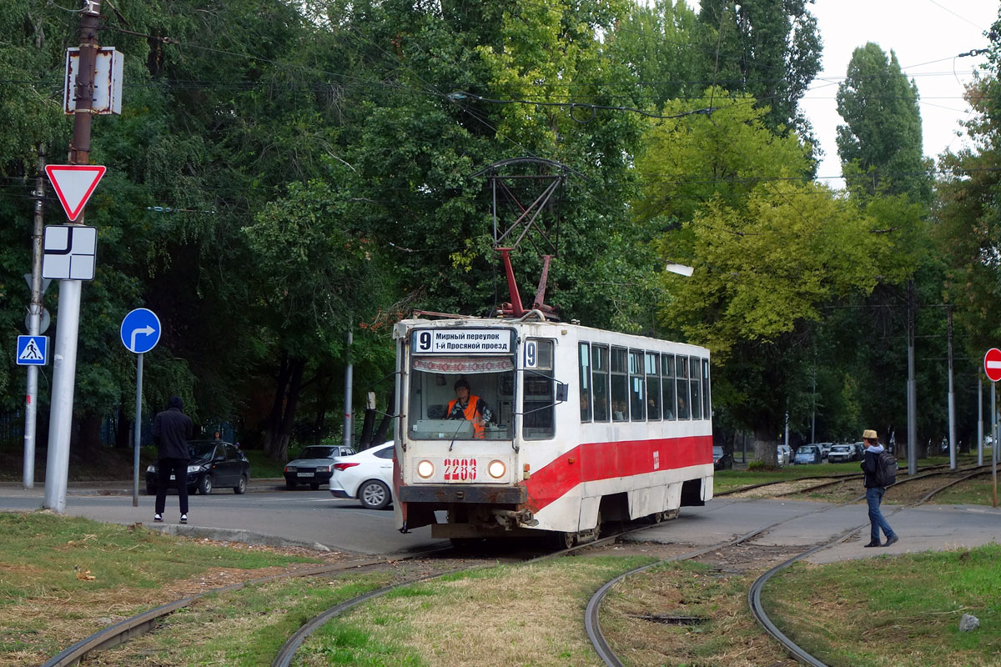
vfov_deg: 22.3
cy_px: 334
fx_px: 1696
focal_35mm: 61
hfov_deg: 32.9
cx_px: 500
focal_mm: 22.49
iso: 200
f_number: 3.5
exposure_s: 1/80
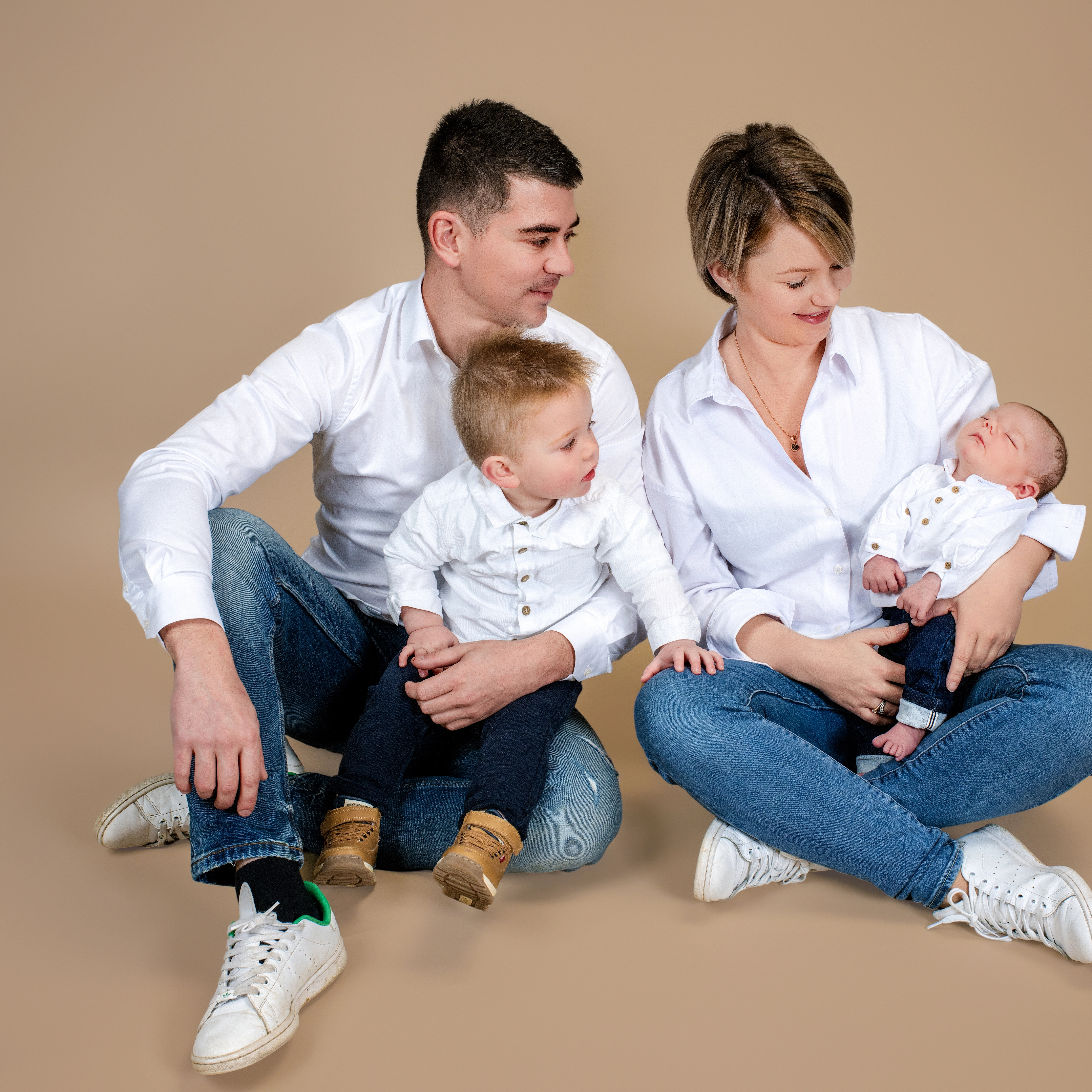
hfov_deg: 35.3
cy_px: 553
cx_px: 580
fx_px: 1713
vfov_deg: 35.4
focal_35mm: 48
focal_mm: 37
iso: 250
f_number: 11
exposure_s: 1/160
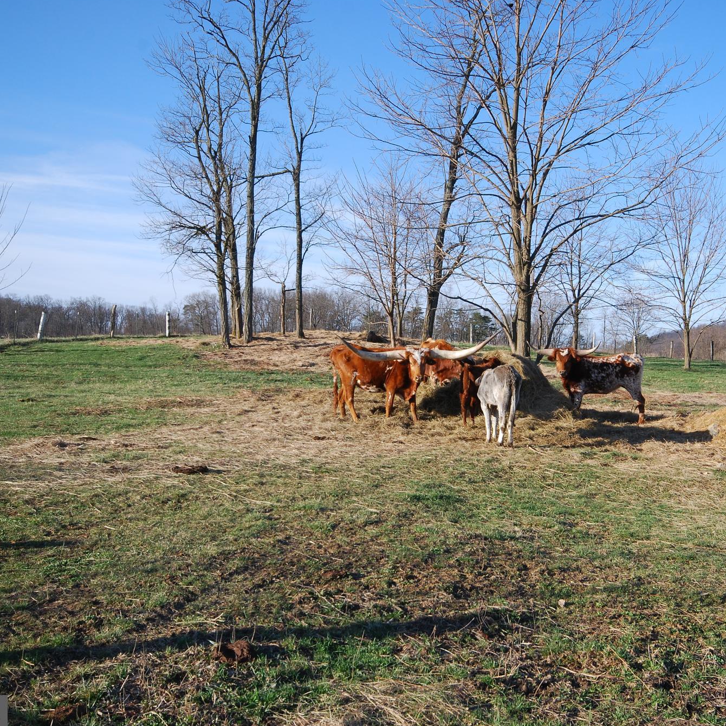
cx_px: 442
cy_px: 364
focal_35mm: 39
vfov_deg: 42.8
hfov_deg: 42.6
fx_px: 925
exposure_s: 1/160
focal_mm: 20
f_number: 9
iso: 200
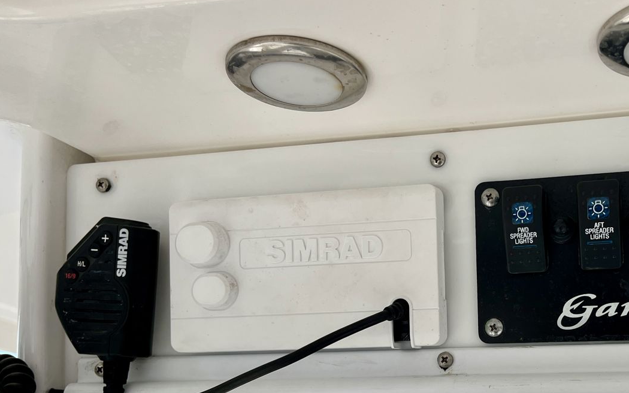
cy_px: 298
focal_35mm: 42
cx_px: 477
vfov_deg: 30.0
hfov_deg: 45.4
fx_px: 720
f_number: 1.6
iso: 50
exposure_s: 1/1294
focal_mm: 5.1
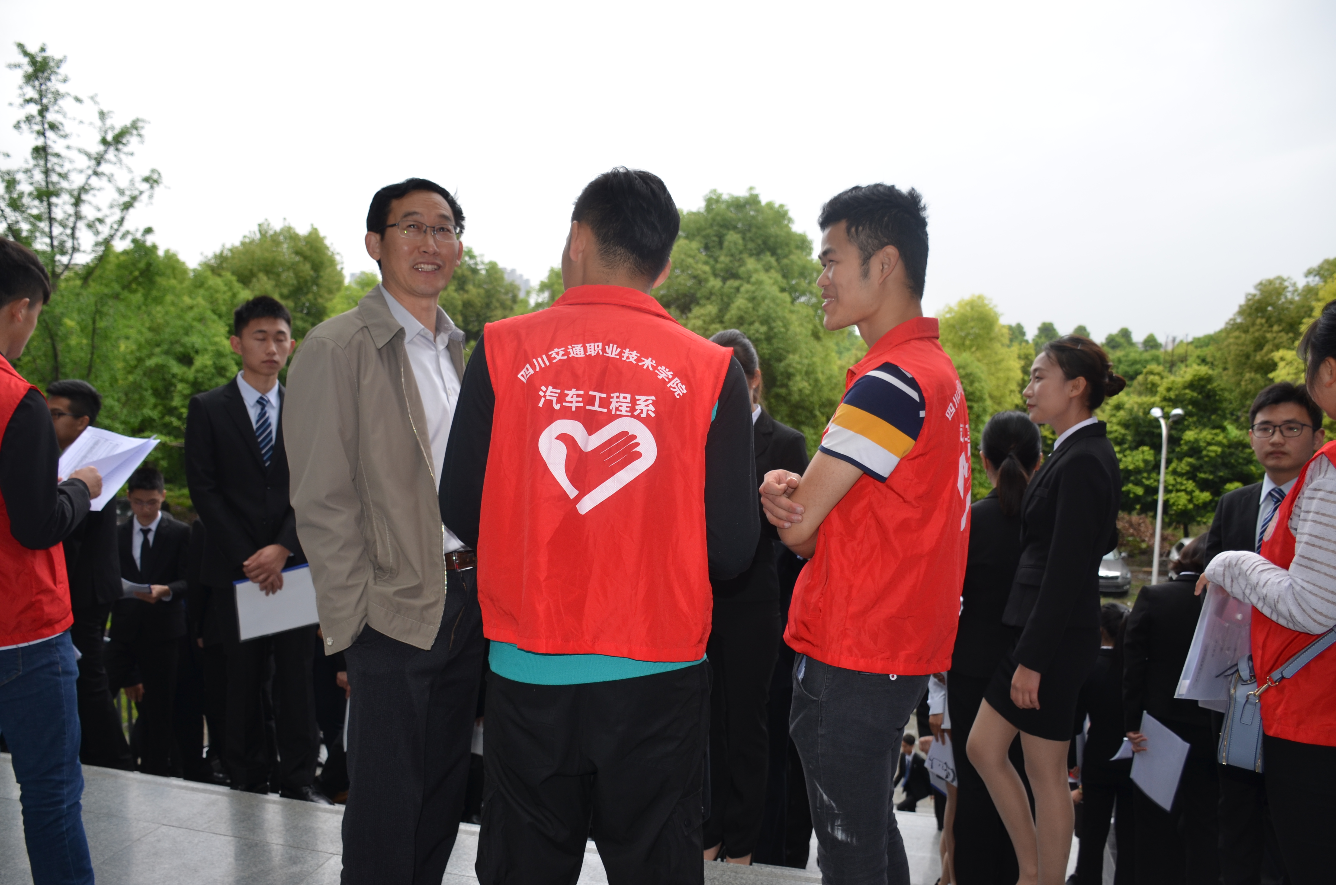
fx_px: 1111
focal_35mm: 30
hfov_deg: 62.0
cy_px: 442
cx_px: 668
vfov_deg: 43.4
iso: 200
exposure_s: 1/200
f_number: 3.5
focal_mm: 20
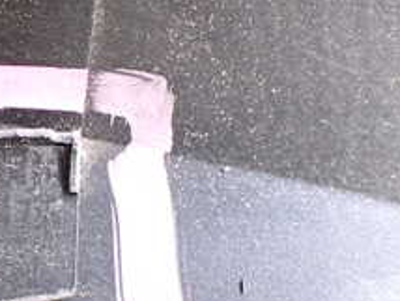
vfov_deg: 17.6
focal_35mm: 84
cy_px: 179
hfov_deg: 21.7
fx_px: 972
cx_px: -65
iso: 800
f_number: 2.3
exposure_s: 1/50
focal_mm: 5.4
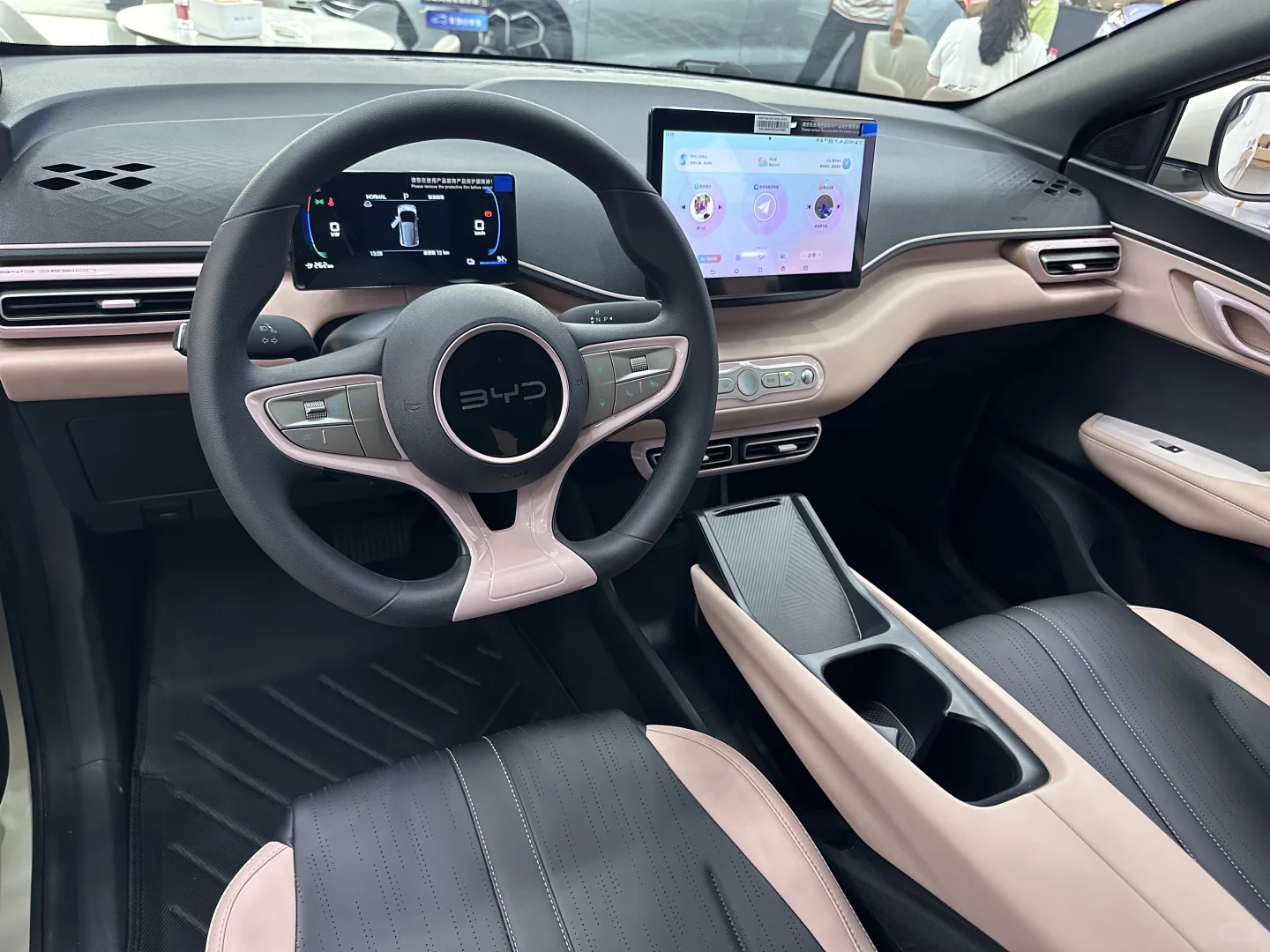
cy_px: 476
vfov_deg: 56.8
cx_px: 635
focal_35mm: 24
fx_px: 881
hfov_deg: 71.6
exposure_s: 1/46
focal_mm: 6.86
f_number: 1.78
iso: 400
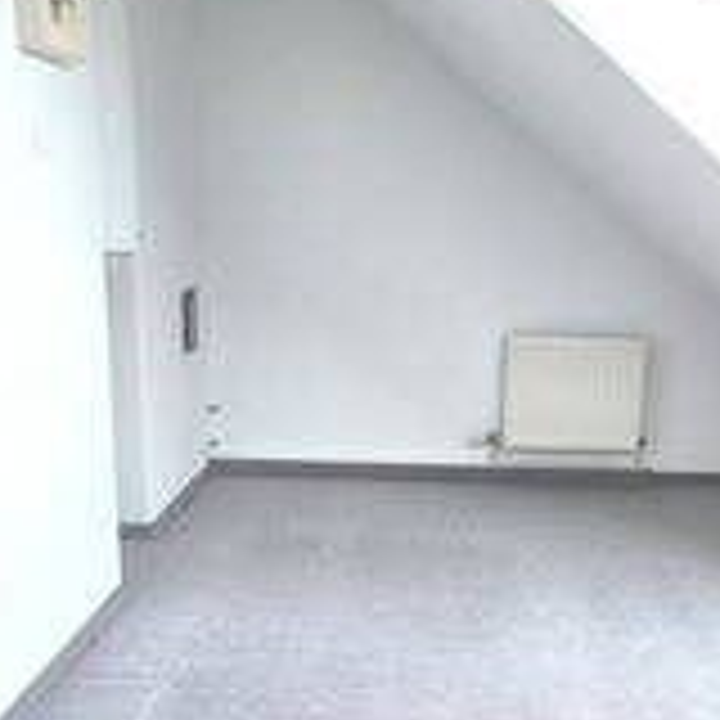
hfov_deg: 45.6
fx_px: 847
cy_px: 416
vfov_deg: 45.9
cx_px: 454
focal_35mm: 36
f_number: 2.2
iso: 64
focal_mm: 1.74
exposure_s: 1/100
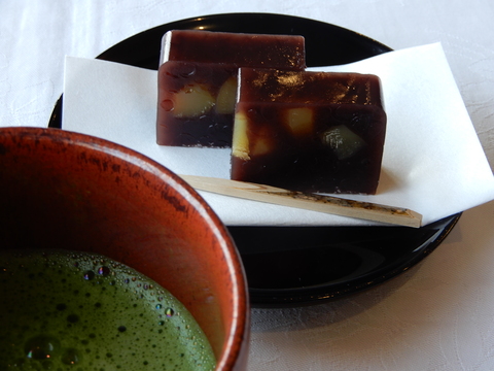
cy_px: 186
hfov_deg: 27.8
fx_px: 999
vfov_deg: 21.0
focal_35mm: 70
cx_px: 247
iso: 80
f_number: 4.5
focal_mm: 12.5
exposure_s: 1/30
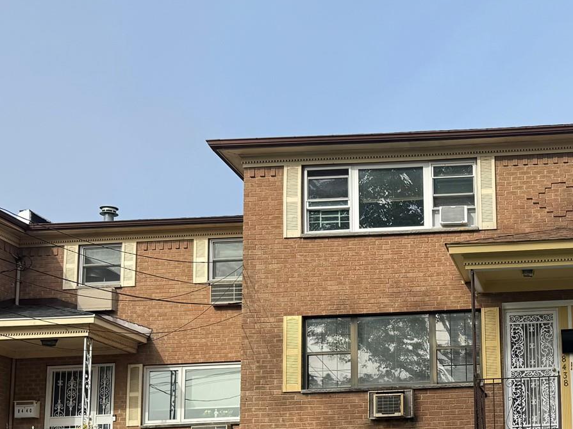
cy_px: 384
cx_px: 543
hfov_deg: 32.7
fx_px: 910
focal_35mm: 55
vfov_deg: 25.7
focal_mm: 6.76
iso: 80
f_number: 1.78
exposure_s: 1/3802
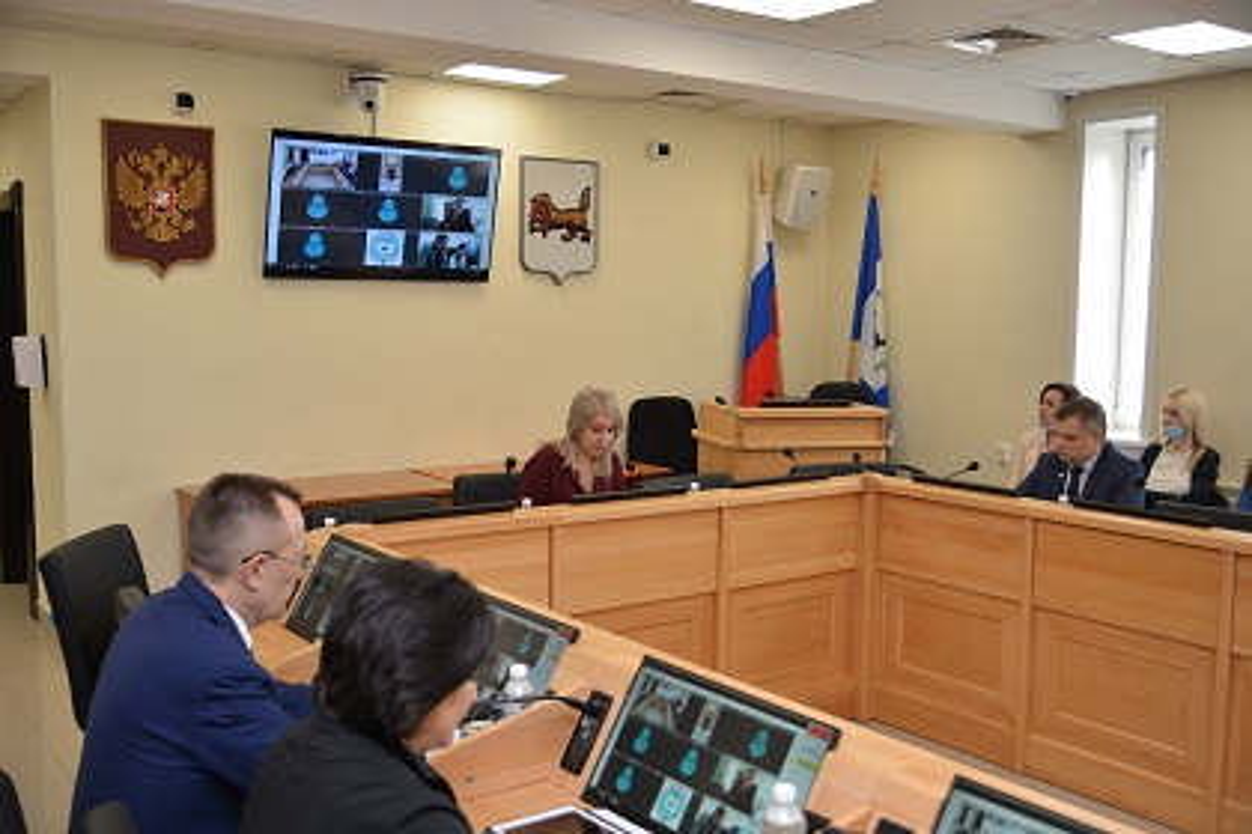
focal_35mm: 34
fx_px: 1182
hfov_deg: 55.8
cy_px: 417
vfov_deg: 38.9
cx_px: 626
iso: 220
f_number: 4
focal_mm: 34
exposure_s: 1/60
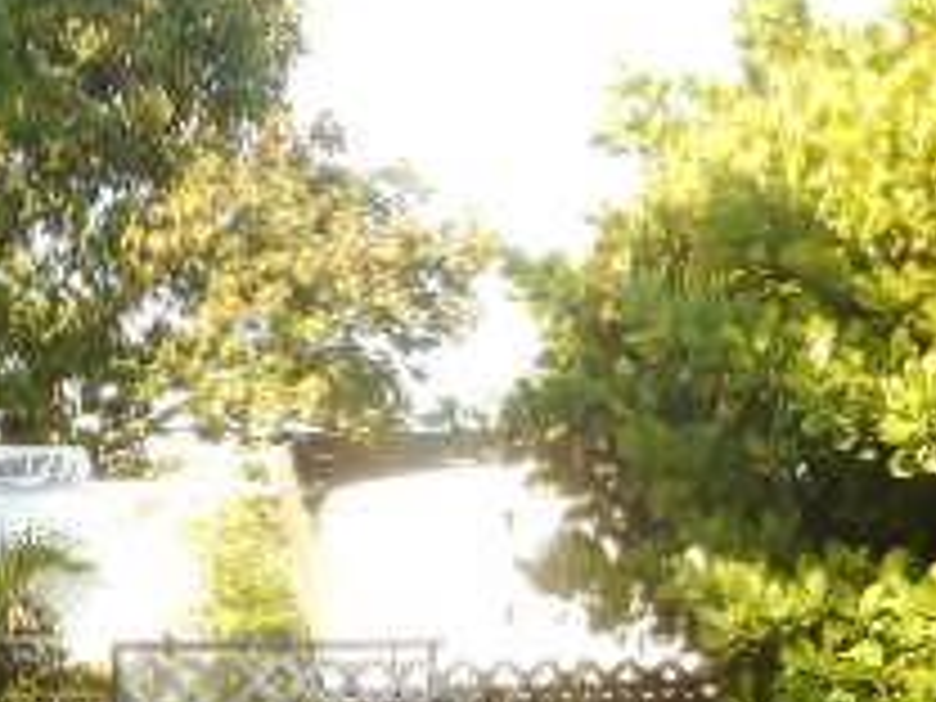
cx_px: -135
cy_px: 806
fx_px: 4245
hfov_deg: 12.3
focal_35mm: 157
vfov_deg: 9.3
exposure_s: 1/60
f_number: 4.9
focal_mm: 9.1
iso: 80
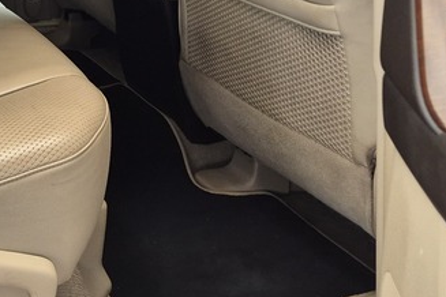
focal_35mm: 75
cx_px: 52
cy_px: -114
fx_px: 929
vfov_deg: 16.9
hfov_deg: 26.2
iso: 125
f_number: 1.8
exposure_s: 1/180
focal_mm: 5.4
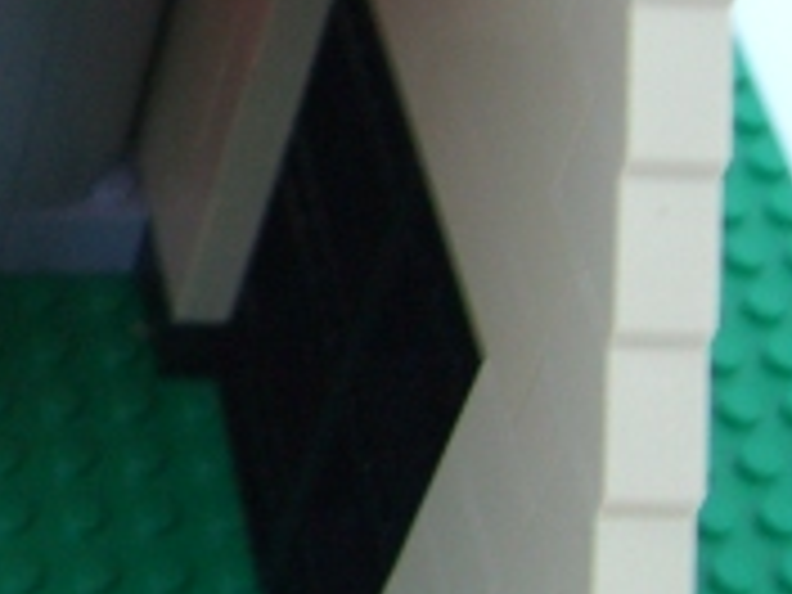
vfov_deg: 10.7
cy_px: 324
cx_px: -446
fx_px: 3157
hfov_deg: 13.4
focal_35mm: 138
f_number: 2.7
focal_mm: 6.2
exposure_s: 1/20
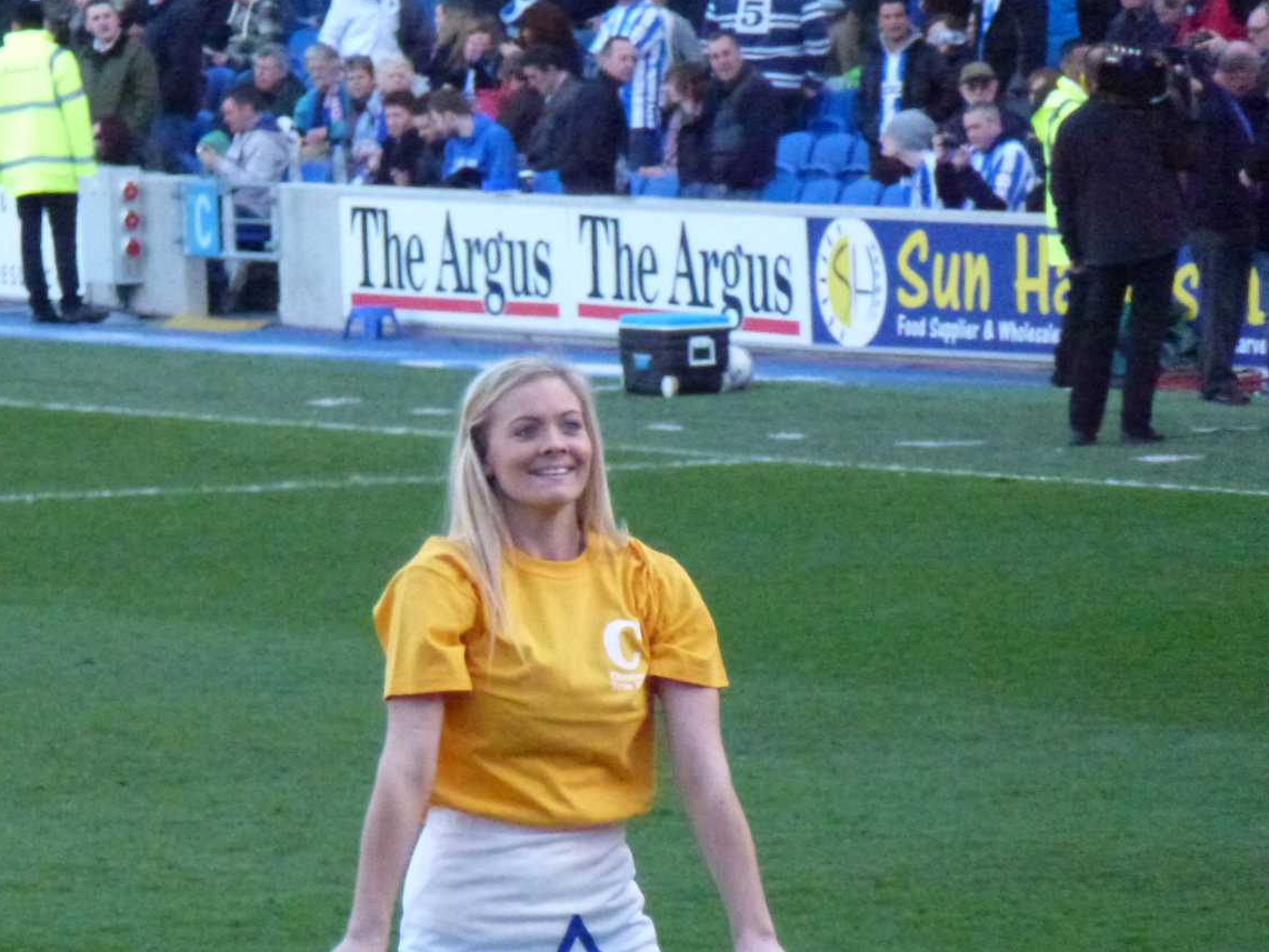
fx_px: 19727
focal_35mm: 538
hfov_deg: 3.7
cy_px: 615
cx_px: 396
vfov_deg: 2.8
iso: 1600
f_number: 5.9
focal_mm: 68.8
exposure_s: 1/500
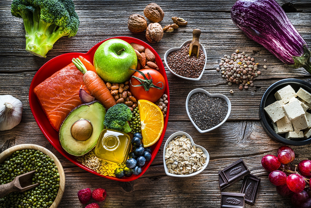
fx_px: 346
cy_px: 104
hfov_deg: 48.5
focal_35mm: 40
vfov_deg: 33.4
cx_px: 156
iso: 100
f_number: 10
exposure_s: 1/100
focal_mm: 40
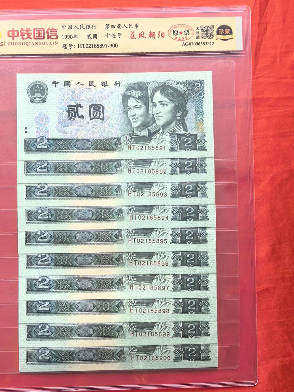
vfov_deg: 39.7
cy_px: 196
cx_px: 147
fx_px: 544
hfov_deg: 30.3
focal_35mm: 48
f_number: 2.2
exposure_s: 1/100
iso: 80
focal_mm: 1.95
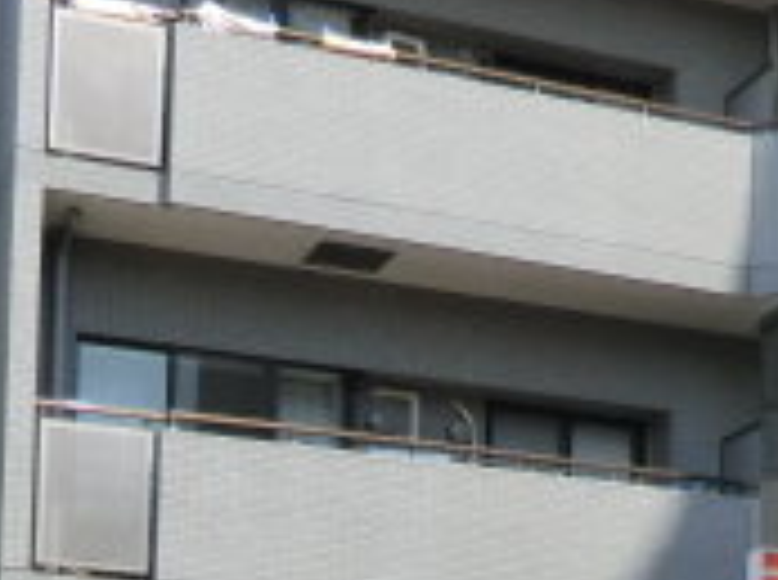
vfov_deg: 15.0
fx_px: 1996
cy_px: 940
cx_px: 508
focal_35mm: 89
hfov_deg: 22.0
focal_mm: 4.3
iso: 80
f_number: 3.2
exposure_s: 1/500
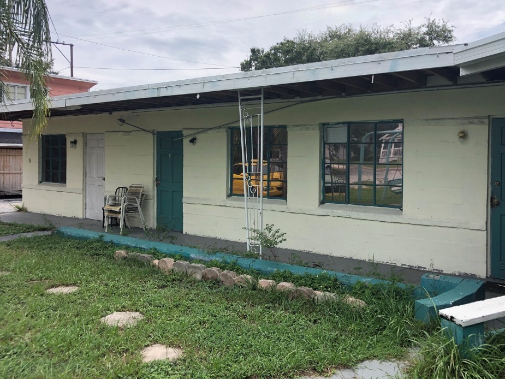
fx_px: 452
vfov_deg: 45.4
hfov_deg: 58.2
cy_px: 170
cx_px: 277
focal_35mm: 31
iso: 20
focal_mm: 3.99
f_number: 1.8
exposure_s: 1/2404
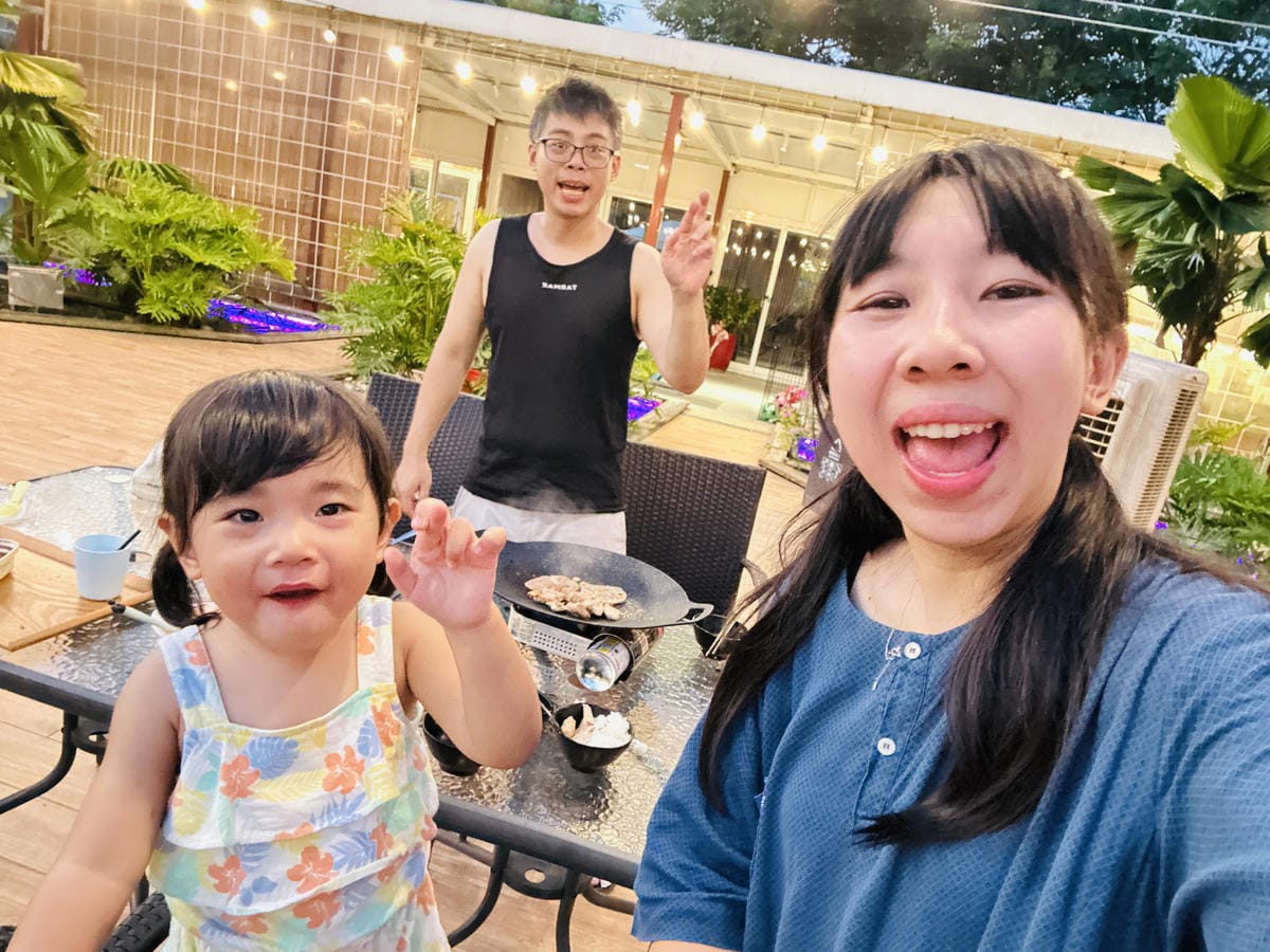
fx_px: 844
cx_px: 635
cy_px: 476
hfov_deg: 73.9
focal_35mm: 23
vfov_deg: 58.9
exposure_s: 1/20
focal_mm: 2.69
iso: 500
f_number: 1.9
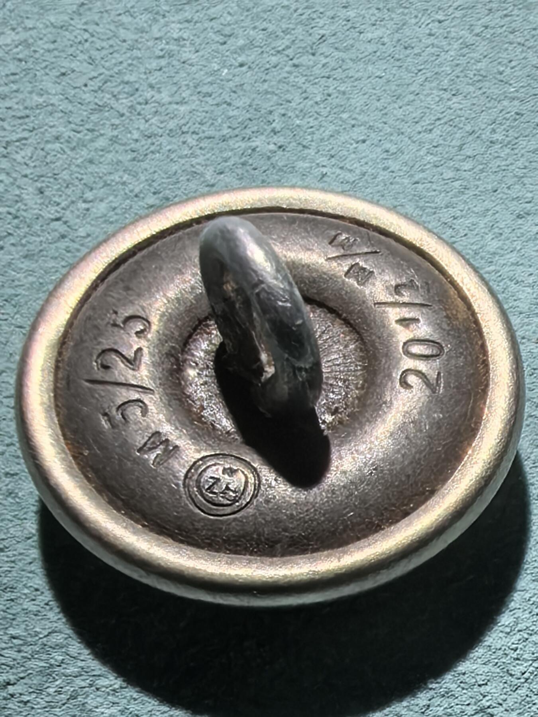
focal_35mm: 72
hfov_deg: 20.4
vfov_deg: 27.0
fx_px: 1492
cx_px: 269
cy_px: 358
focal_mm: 1.95
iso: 100
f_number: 2.2
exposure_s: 1/100
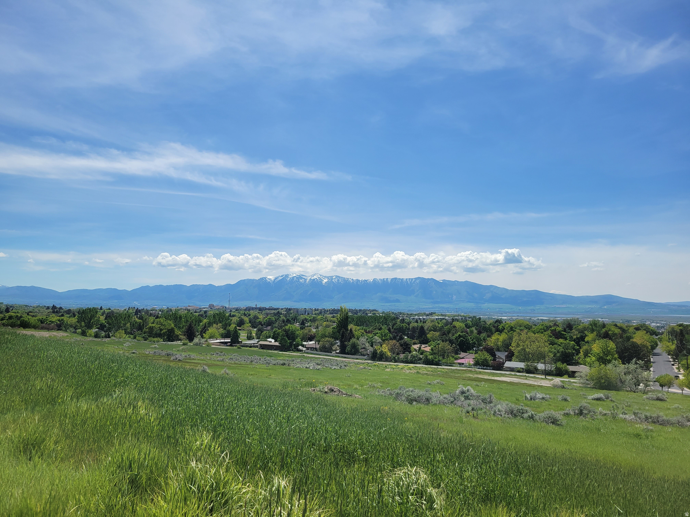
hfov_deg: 67.3
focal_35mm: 26
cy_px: 258
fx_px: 518
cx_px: 345
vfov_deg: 53.1
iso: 40
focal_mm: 5.4
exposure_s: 1/4692
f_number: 1.8
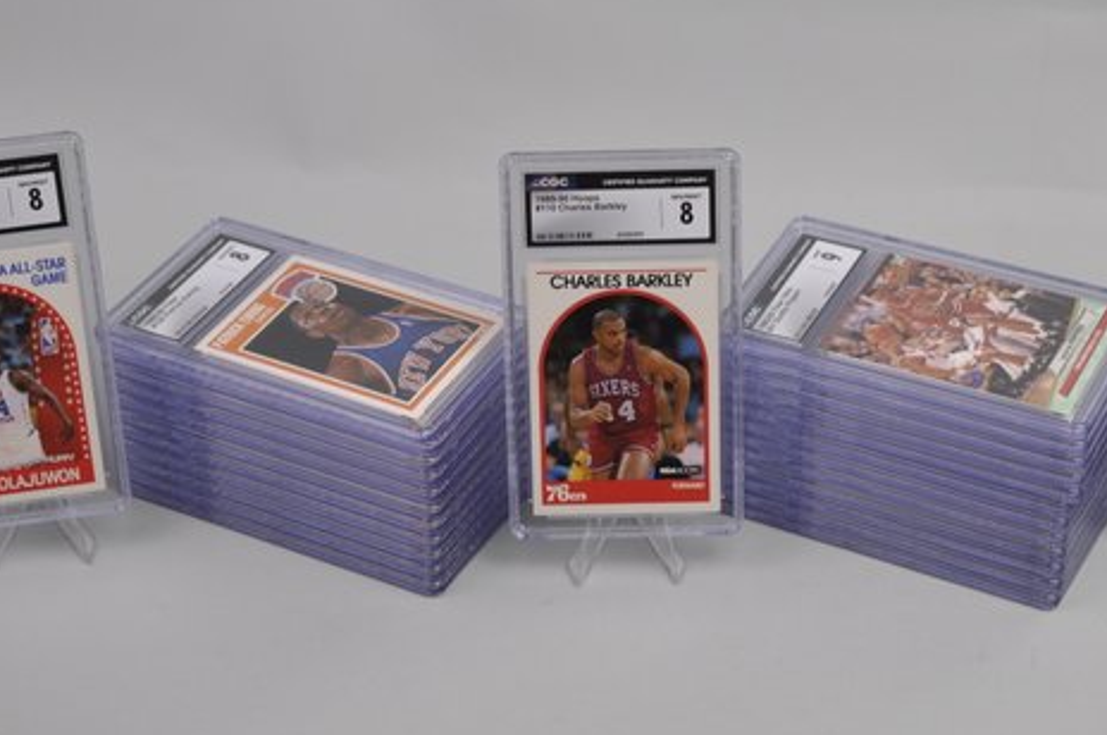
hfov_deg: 22.2
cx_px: 639
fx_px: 2825
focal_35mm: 92
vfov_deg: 14.8
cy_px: 319
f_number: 4.5
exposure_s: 1/80
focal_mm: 40
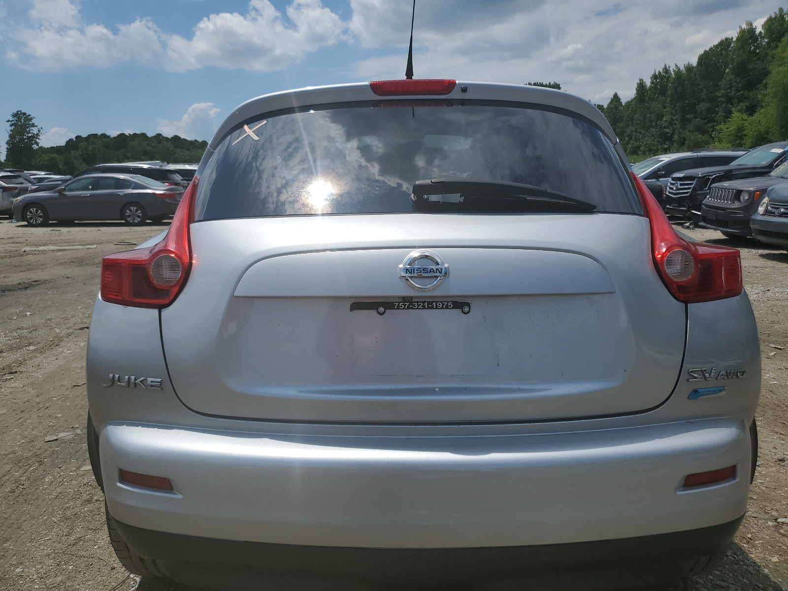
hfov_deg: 67.3
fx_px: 592
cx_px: 394
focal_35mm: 26
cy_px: 296
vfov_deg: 53.1
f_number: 1.5
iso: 50
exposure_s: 1/10000
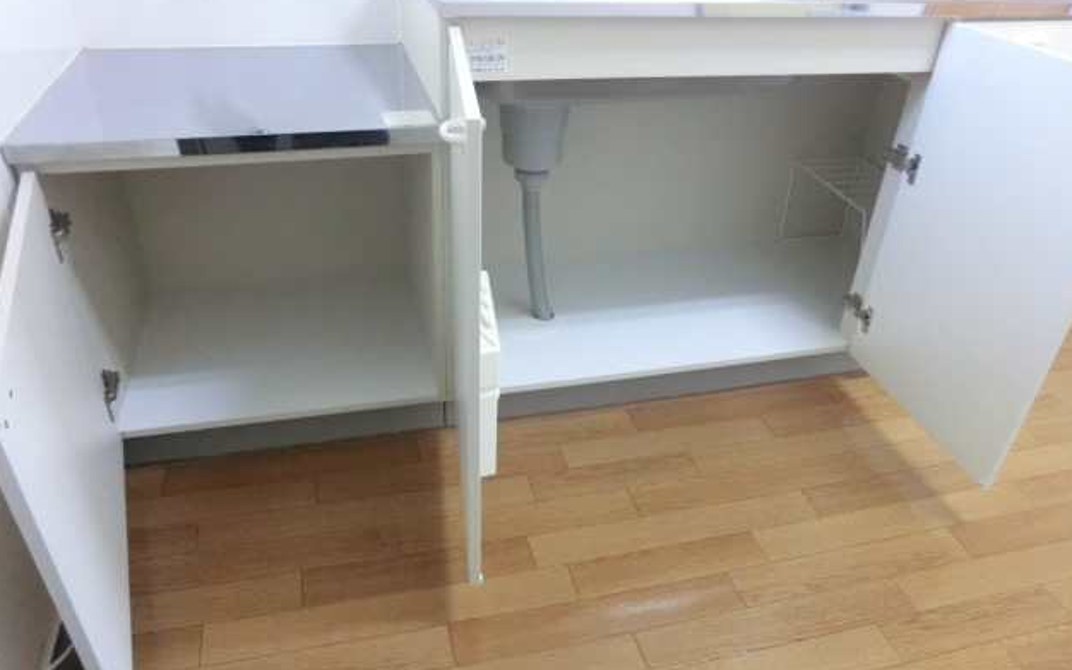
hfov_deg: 70.4
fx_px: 759
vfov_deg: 47.3
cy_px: 401
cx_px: 541
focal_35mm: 26
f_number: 3.2
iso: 800
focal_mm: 4.3
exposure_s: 1/40
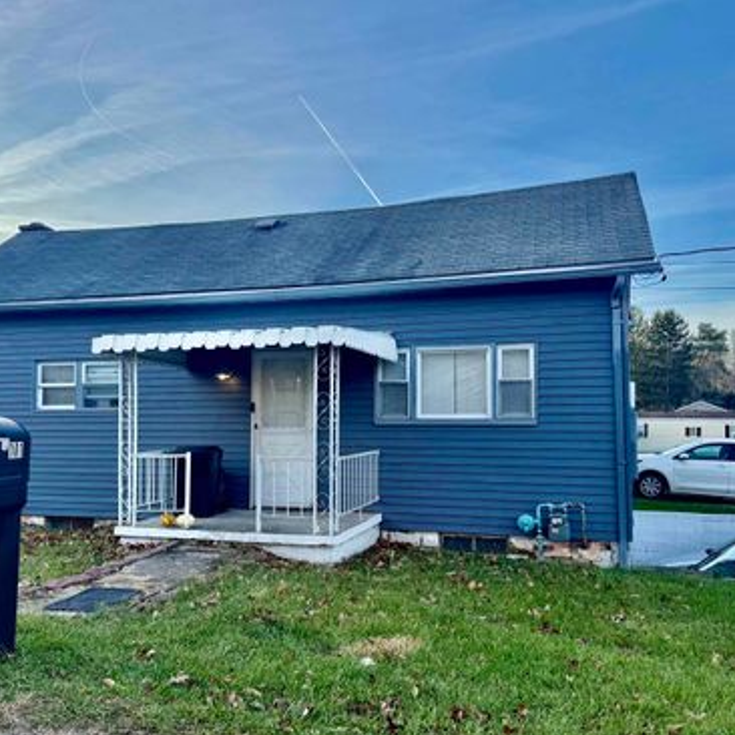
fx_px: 697
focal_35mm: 29
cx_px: 325
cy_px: 373
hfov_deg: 55.5
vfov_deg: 55.6
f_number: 1.78
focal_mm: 6.76
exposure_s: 1/2232
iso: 80
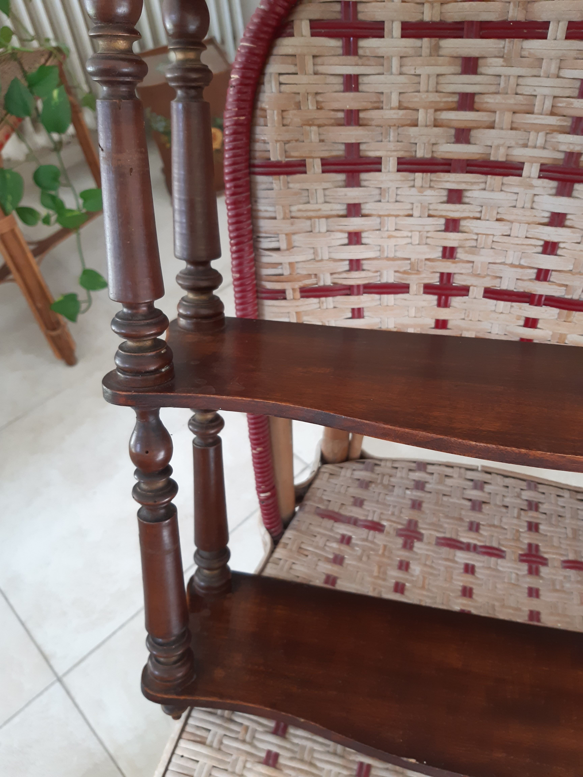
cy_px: 388
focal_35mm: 26
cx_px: 292
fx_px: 584
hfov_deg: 53.1
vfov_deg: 67.3
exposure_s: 1/50
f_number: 1.7
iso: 100
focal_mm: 3.92
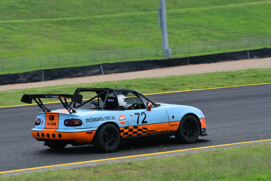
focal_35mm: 300
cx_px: 136
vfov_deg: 4.6
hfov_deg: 6.9
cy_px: 90
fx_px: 2259
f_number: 11
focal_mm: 200
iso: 640
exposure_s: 1/640
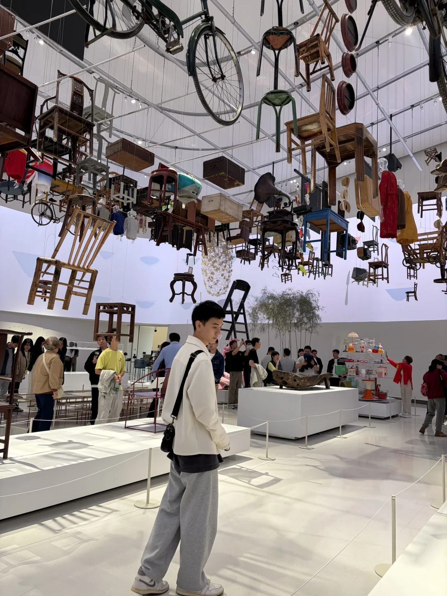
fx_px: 448
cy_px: 298
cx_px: 224
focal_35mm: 26
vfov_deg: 67.3
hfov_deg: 53.1
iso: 100
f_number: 1.6
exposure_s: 1/60
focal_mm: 5.96
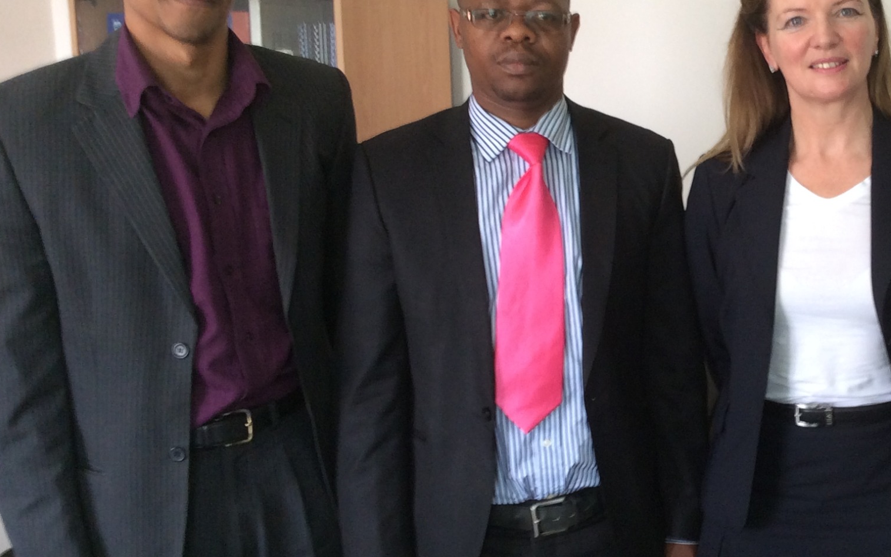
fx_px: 1433
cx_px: 749
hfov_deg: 33.3
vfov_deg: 22.0
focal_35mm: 59
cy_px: 279
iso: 64
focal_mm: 3.3
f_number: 2.4
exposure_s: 1/24
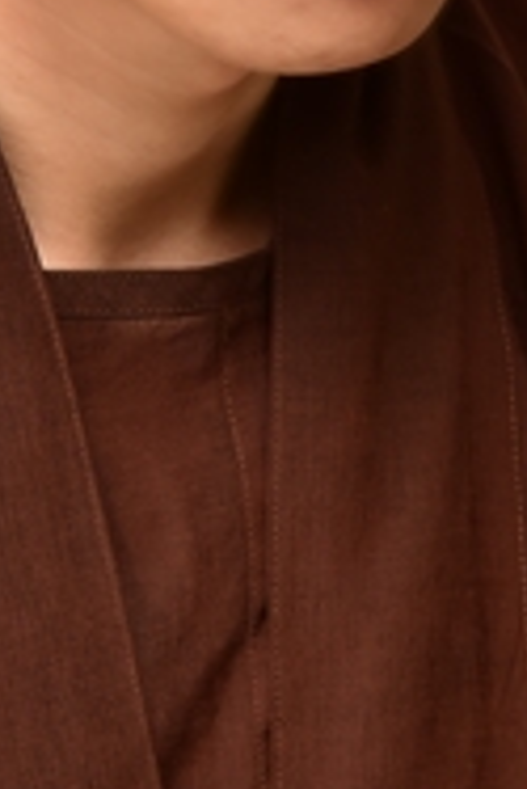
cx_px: 299
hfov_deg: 3.5
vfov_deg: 5.3
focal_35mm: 389
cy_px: -13
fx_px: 8525
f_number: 5.6
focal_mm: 112
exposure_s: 1/50
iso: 800
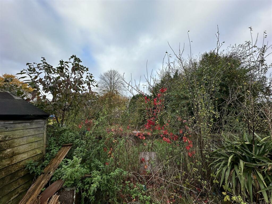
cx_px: 136
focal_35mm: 14
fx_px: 110
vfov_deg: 85.7
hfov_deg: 102.1
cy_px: 102
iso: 40
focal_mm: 2.22
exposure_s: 1/654
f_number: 2.2
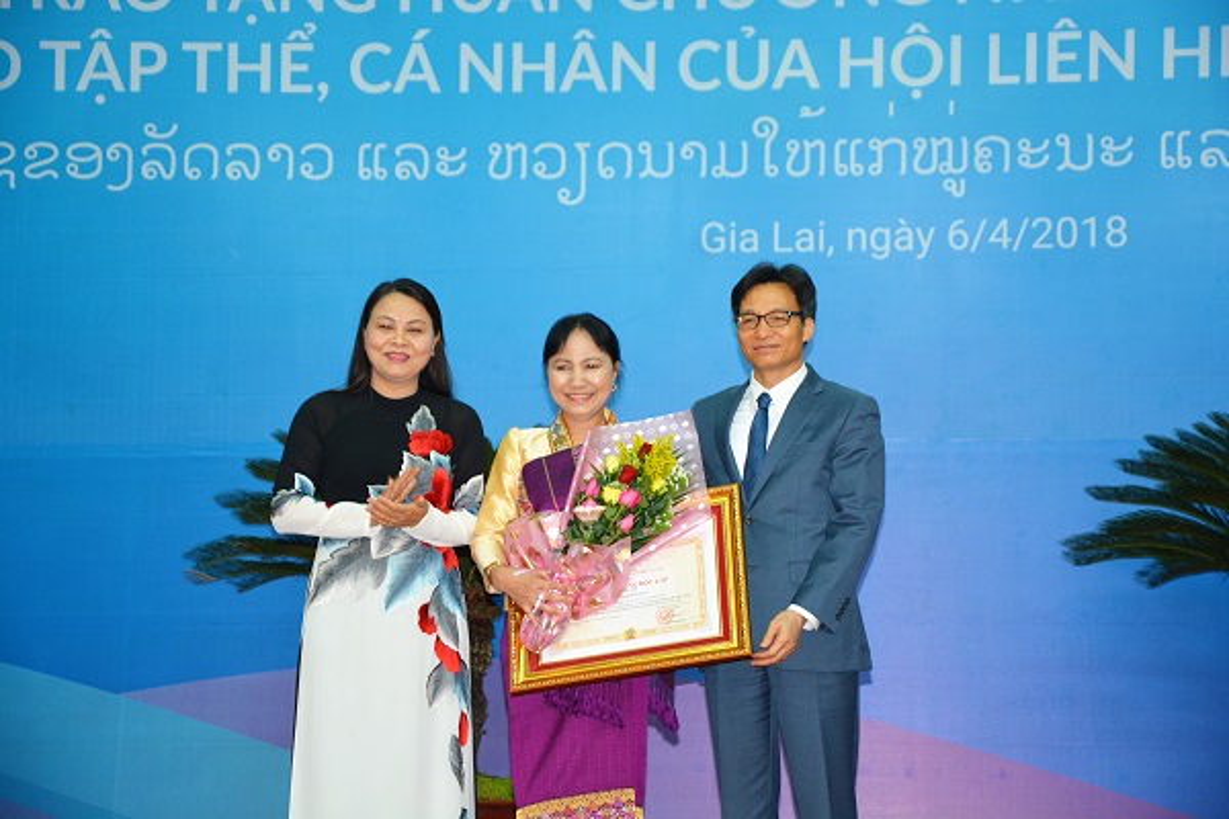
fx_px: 3584
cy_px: 410
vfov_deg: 13.0
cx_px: 614
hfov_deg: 19.5
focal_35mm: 105
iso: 1100
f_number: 5.3
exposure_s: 1/60
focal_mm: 70
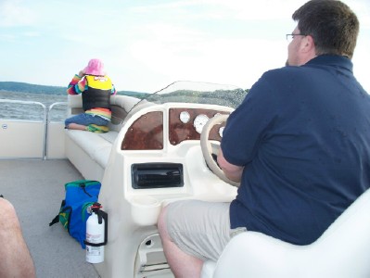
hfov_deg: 51.3
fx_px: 385
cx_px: 185
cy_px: 139
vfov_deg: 39.7
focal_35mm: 36
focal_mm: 7.54
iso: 64
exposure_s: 1/320
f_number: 2.8
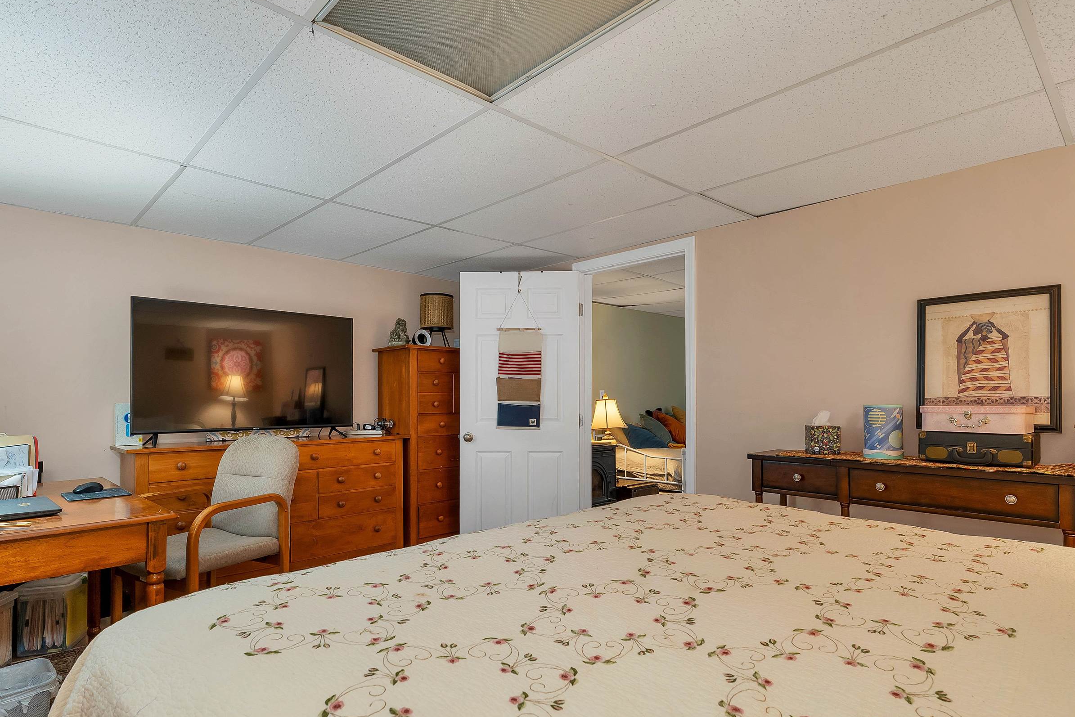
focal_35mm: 18
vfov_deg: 67.4
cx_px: 518
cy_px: 376
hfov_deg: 90.0
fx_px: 538
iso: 400
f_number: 8
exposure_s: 1/6
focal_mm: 14
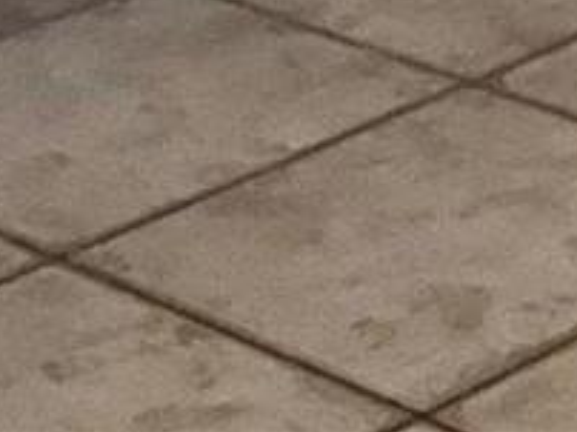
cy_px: -1282
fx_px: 3829
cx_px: 1260
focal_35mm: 230
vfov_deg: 5.6
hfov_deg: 8.1
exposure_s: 1/63
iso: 64
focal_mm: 3
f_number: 1.8
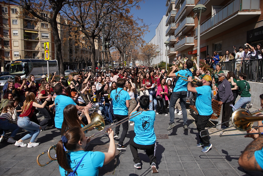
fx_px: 197
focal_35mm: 27
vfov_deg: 48.0
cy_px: 88
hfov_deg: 67.3
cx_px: 132
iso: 100
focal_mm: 18
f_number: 1.8
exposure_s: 1/6400
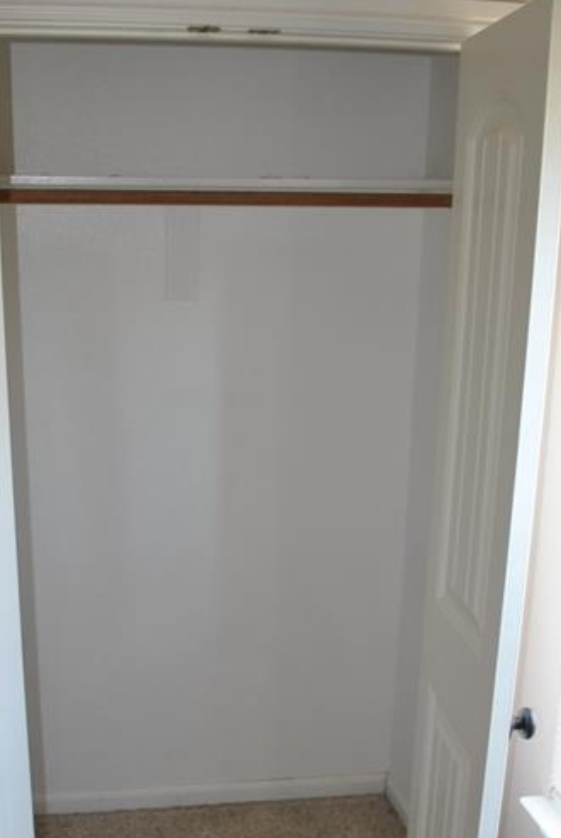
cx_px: 219
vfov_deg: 45.7
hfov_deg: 31.9
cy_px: 556
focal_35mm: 42
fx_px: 978
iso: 200
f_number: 3.5
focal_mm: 18
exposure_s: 1/15
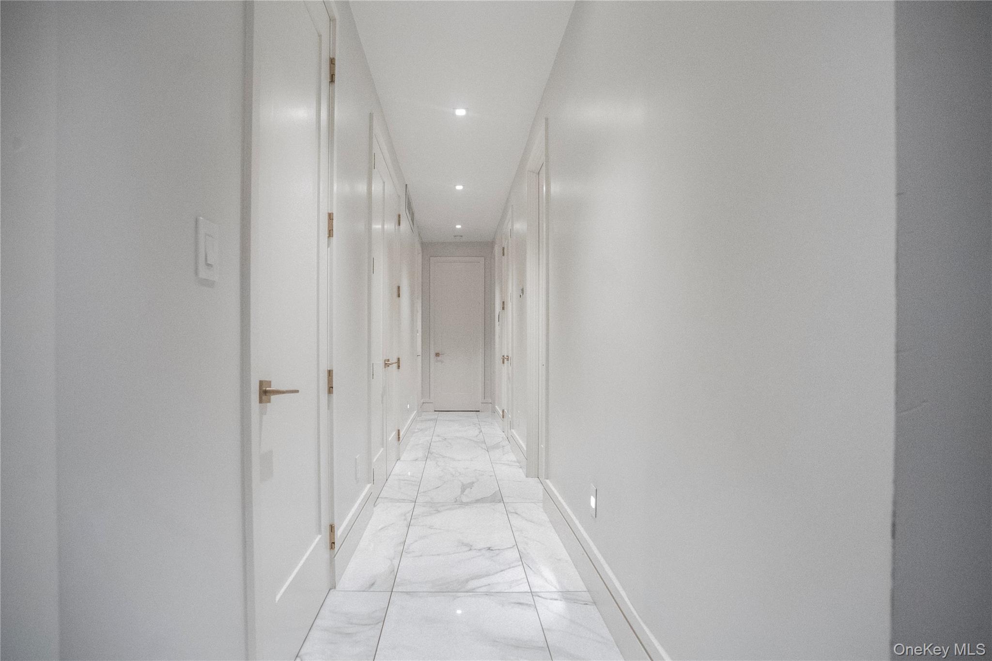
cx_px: 496
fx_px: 441
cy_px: 330
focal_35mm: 16
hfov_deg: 96.7
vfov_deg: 73.7
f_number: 4.5
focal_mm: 16
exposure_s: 1/800
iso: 51200
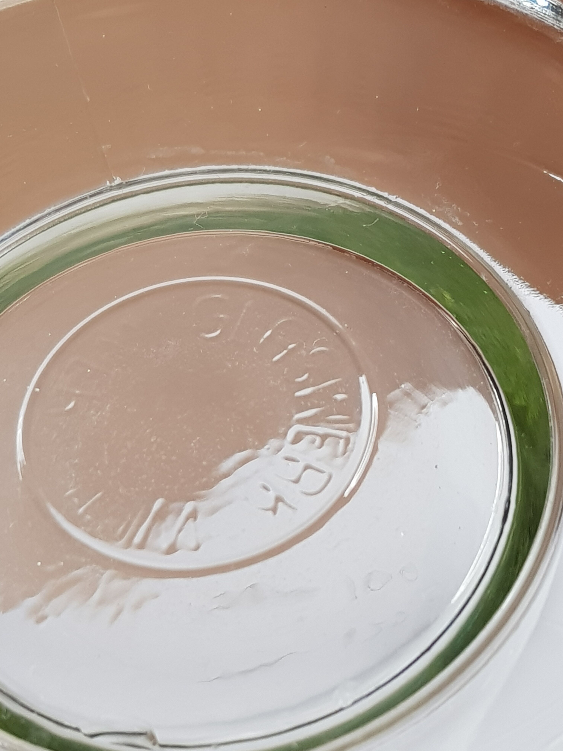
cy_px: 376
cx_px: 282
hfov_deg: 53.1
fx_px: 564
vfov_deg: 67.3
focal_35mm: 26
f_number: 1.7
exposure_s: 1/100
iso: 80
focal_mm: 4.2
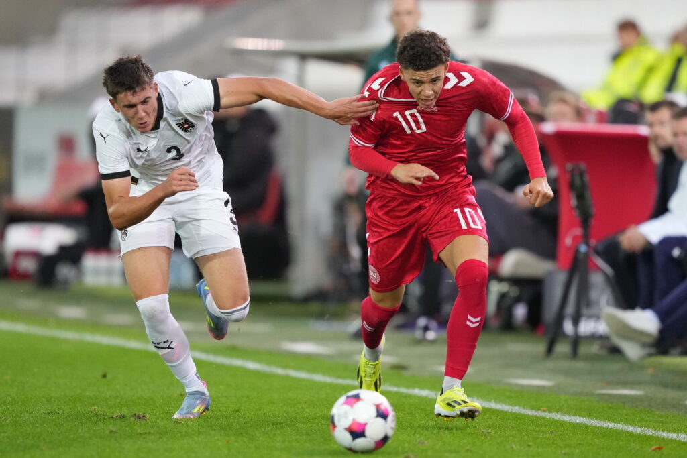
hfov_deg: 5.2
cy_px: 229
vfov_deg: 3.4
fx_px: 7634
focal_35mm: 400
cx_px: 344
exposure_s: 1/1600
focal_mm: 400
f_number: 2.8
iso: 3200
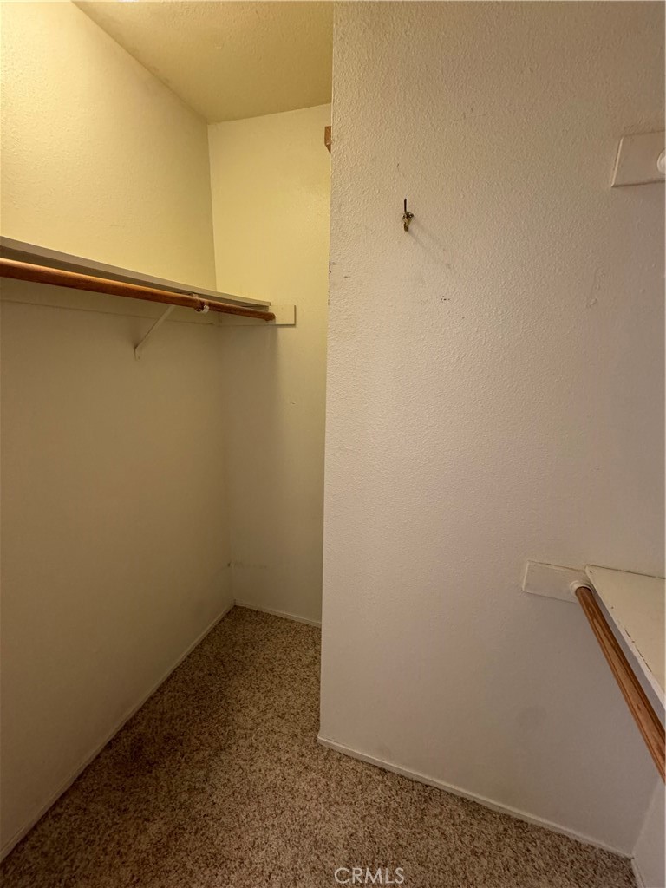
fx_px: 359
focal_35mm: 14
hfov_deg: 85.7
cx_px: 333
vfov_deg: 102.1
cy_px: 444
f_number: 2.2
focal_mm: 2.22
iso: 400
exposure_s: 1/60
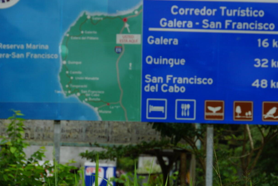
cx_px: 143
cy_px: 67
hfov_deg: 9.6
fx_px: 1653
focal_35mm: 214
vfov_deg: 6.4
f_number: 6.3
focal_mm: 109
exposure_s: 1/200
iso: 160
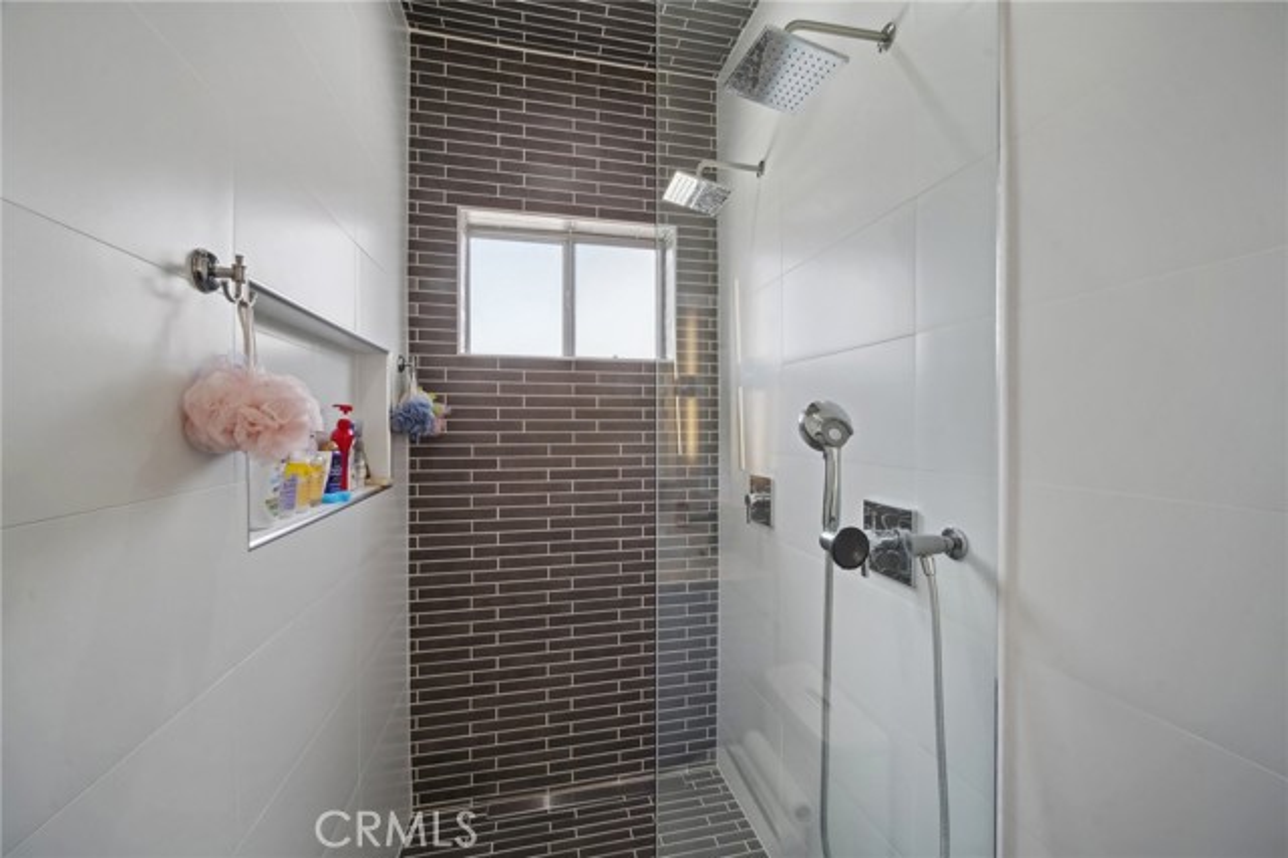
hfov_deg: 104.3
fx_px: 501
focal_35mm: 14
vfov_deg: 81.1
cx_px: 644
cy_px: 429
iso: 400
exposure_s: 1/10
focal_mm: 9
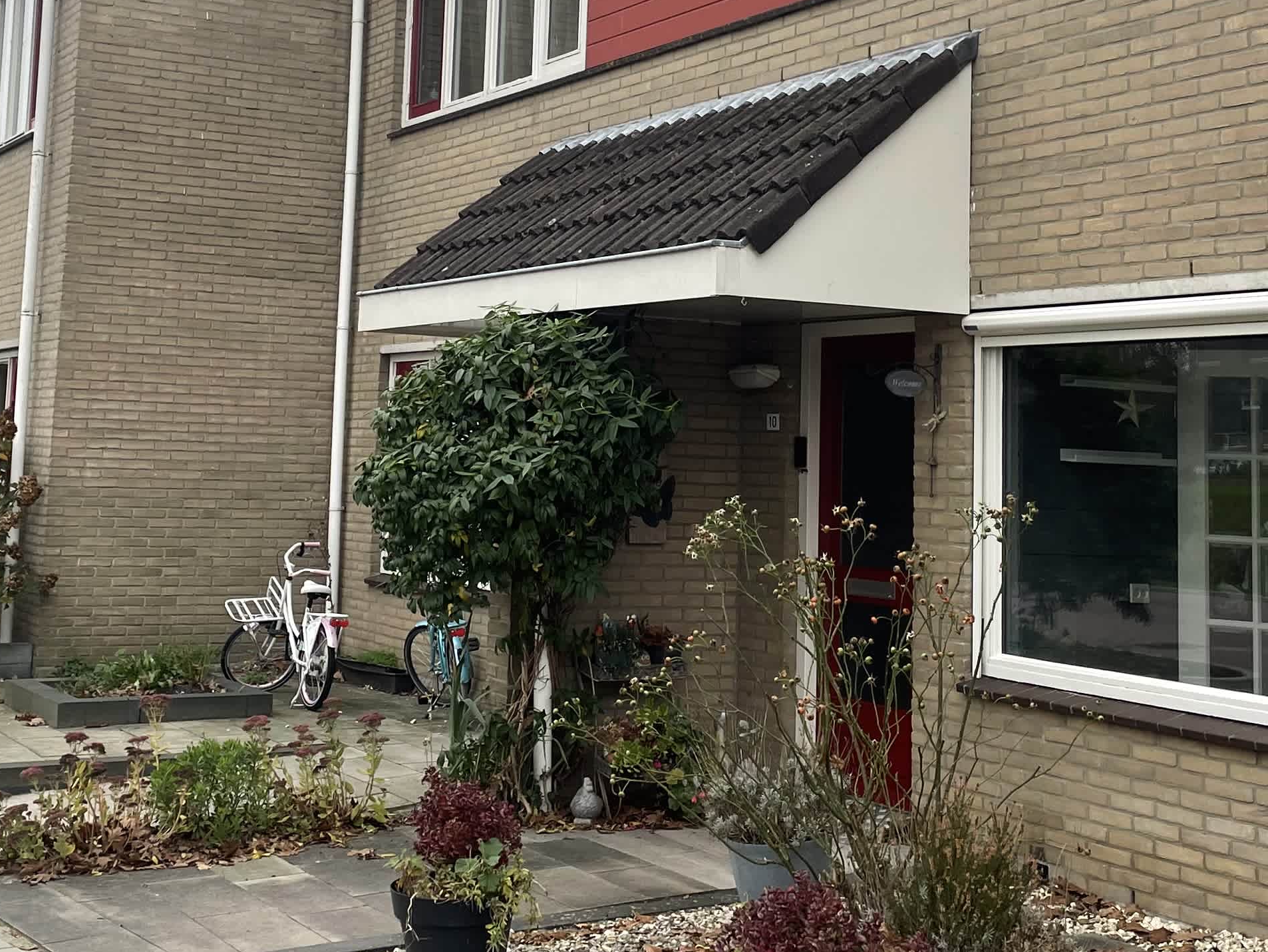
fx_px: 2015
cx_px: 587
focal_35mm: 55
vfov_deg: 26.3
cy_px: 257
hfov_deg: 34.9
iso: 32
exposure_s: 1/203
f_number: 1.6
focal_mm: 4.2
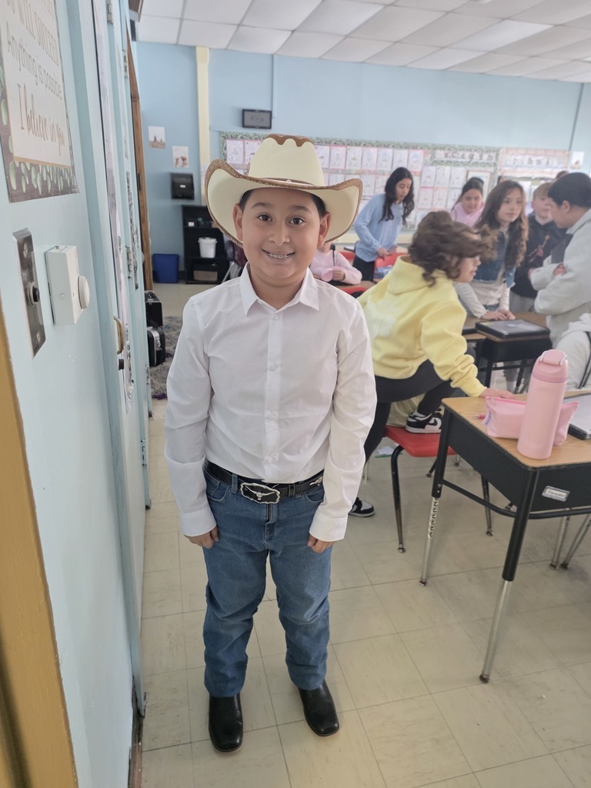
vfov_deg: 73.9
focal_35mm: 23
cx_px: 296
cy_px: 394
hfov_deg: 58.9
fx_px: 524
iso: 800
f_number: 1.7
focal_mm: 6.25
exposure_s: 1/120
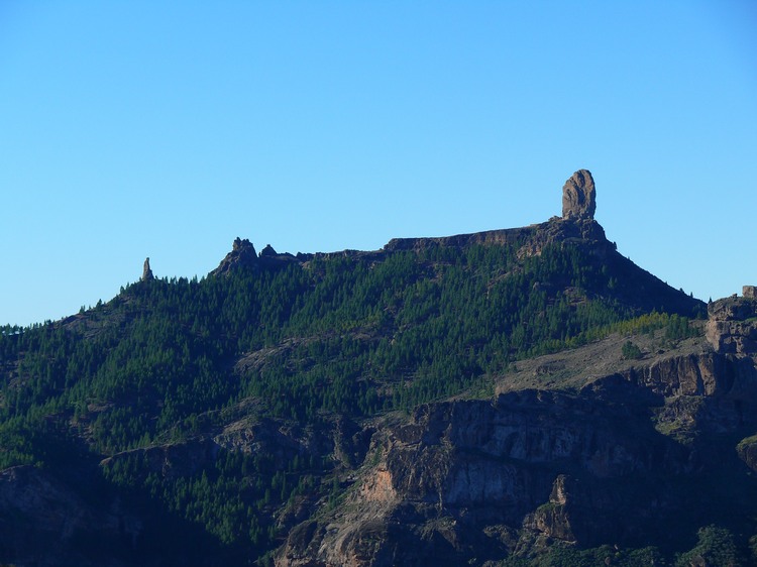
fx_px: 3126
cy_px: 284
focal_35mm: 143
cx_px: 378
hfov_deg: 13.8
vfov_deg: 10.4
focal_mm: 30.2
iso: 100
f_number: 4.5
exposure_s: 1/200
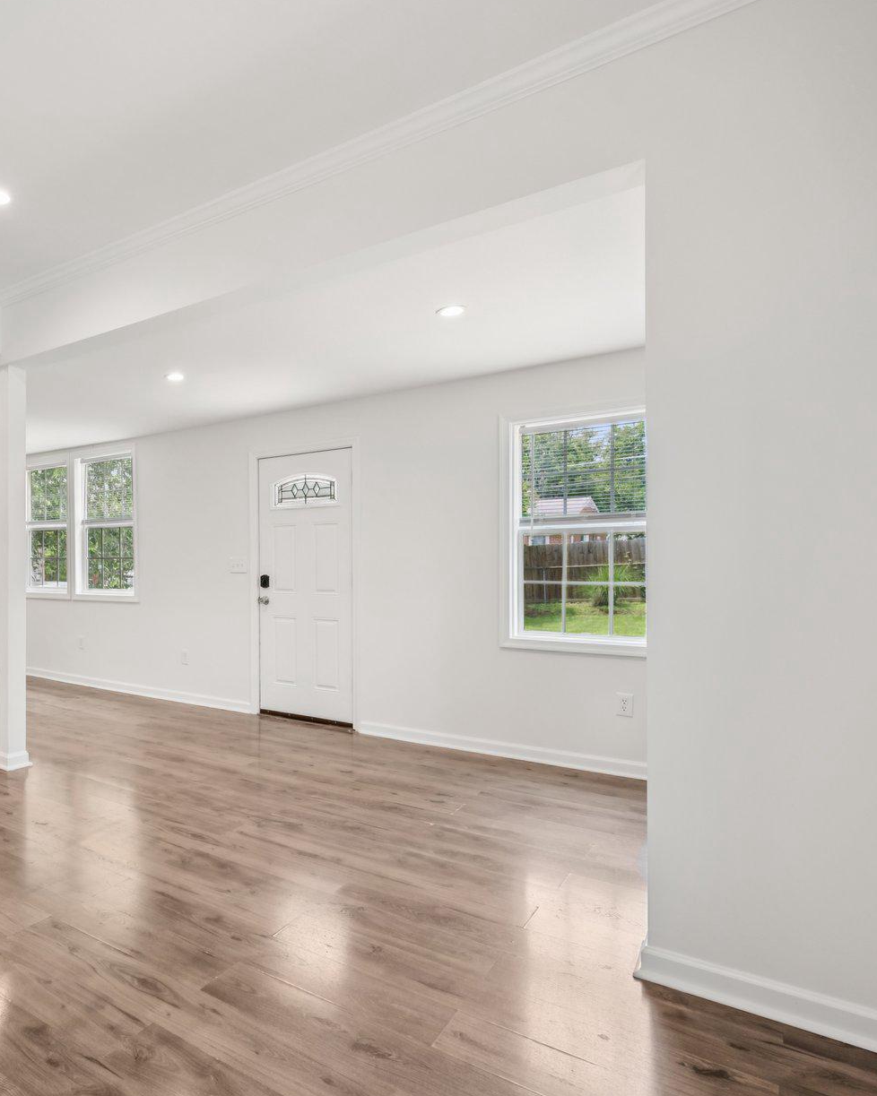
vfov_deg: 75.0
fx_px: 714
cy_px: 570
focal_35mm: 22
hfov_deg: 57.0
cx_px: 139
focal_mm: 14
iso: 400
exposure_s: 1/40
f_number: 7.1
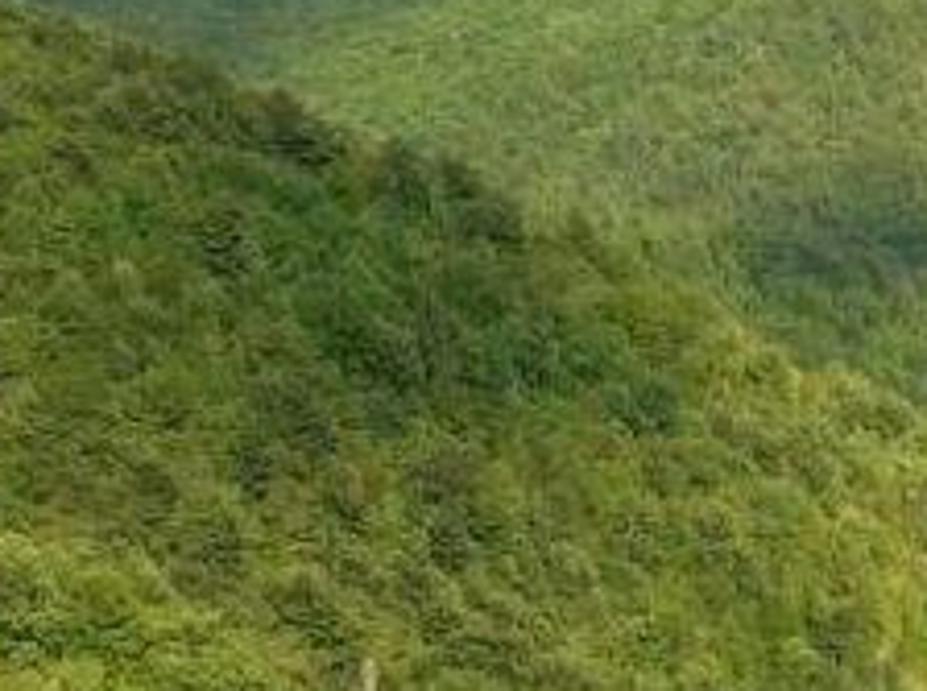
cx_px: 1527
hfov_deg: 14.9
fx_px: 3207
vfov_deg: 11.8
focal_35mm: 120
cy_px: 1030
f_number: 2.8
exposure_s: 1/307
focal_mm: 5.8
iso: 50
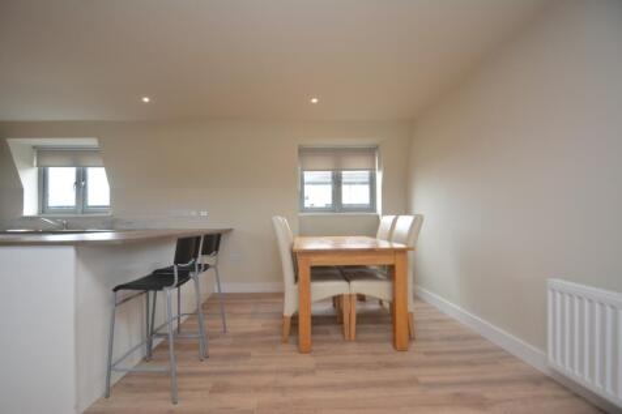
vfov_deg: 77.3
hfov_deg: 100.4
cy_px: 207
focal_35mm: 15
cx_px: 311
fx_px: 259
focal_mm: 10
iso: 200
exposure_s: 1/60
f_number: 4
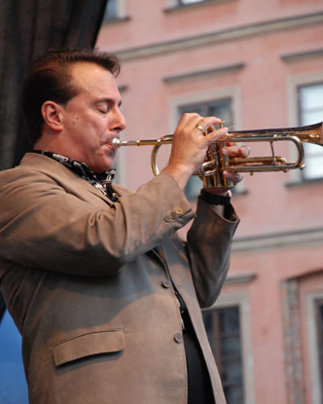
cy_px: 229
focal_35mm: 179
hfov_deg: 8.7
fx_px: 2134
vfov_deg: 10.8
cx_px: 161
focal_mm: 105
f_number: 5.6
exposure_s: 1/30
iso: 1000
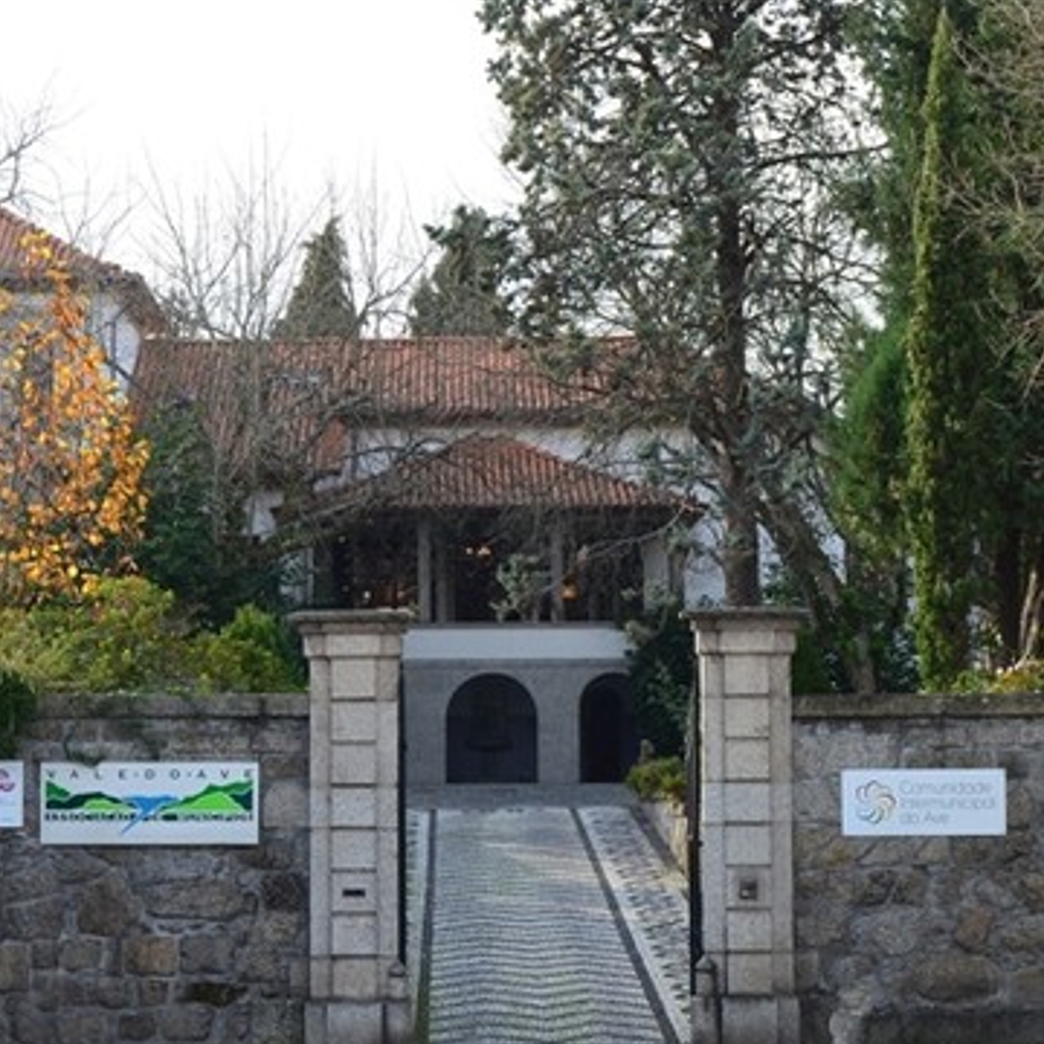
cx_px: 452
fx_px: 2798
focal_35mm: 82
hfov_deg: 21.1
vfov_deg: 21.1
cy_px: 554
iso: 320
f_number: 10
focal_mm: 40
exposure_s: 1/250
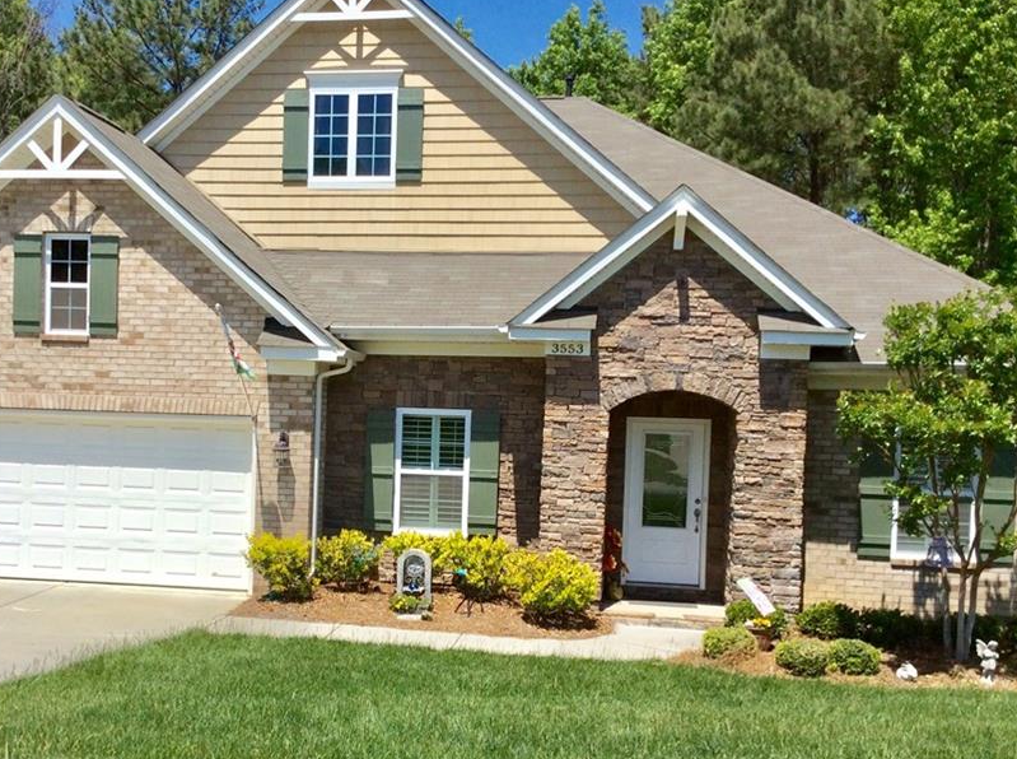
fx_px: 1202
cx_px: 409
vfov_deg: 34.9
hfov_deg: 45.6
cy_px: 453
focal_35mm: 41
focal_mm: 3.3
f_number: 2.4
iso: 32
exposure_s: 1/1845
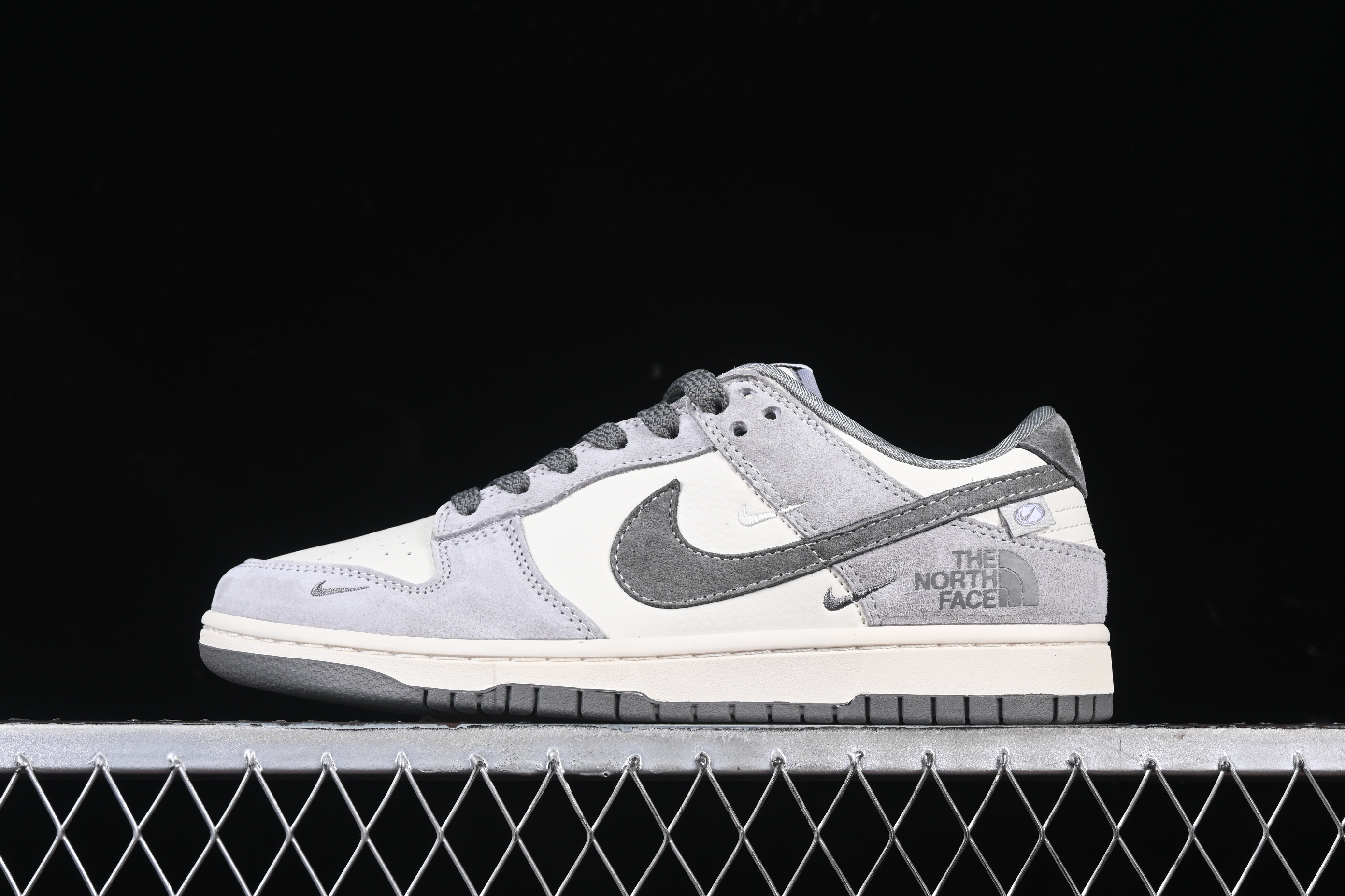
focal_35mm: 75
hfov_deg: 27.0
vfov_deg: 18.2
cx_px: 672
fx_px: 2802
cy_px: 448
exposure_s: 1/80
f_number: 8
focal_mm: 50
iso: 160
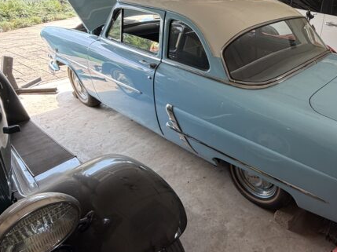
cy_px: 103
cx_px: 266
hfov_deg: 62.2
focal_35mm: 26
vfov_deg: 52.7
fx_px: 253
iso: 125
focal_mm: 2.22
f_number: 2.2
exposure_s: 1/121
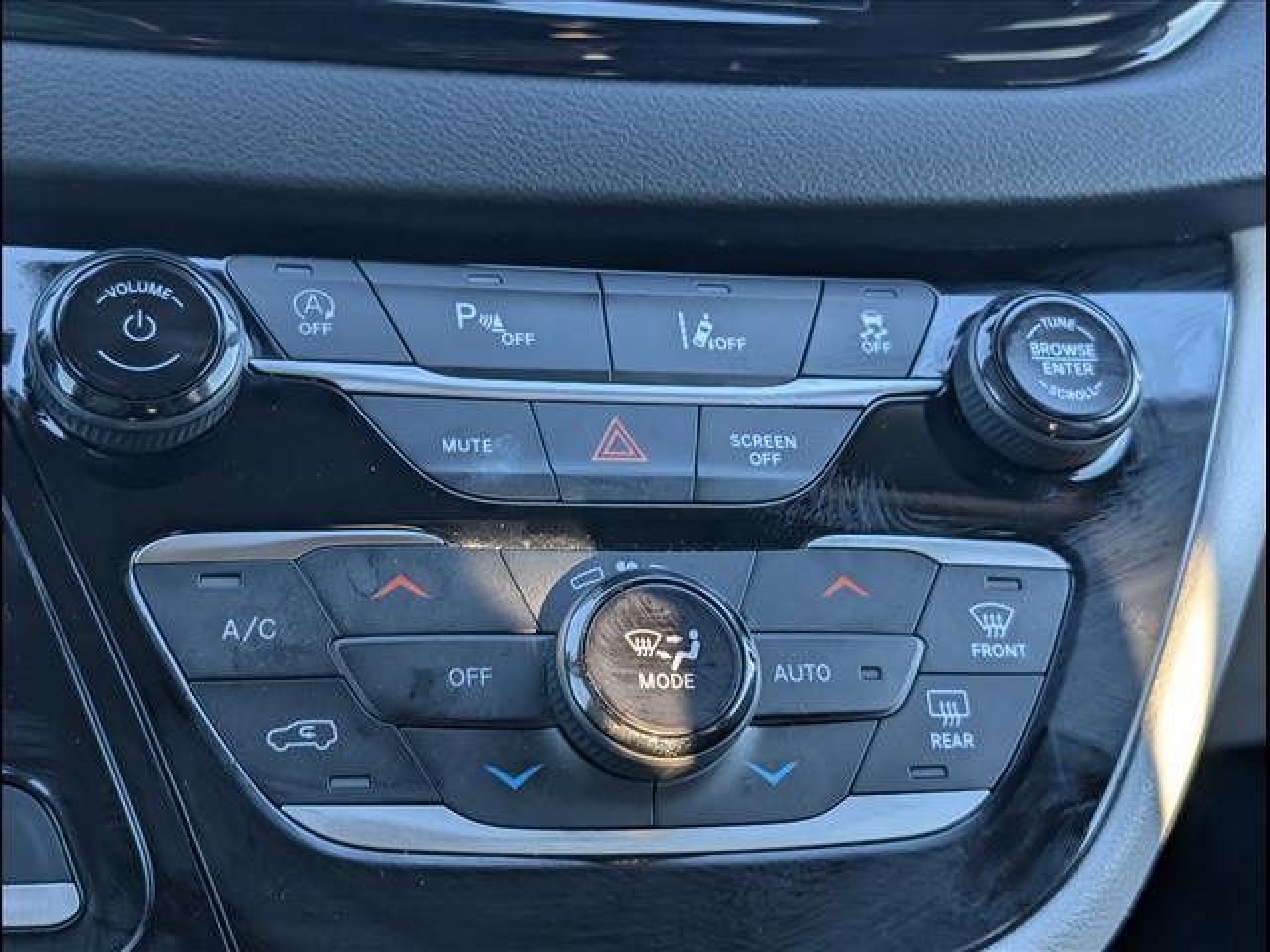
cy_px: 476
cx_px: 635
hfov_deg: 38.9
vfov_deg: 29.7
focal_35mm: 49
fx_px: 1798
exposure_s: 1/357
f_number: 1.68
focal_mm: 6.9
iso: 218
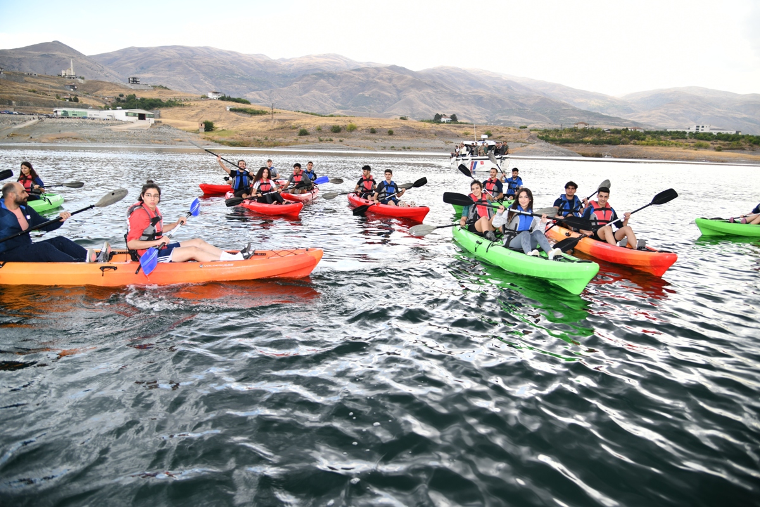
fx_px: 507
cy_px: 254
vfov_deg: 53.1
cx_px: 380
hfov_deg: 73.7
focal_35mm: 24
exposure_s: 1/100
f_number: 4
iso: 64
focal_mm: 24
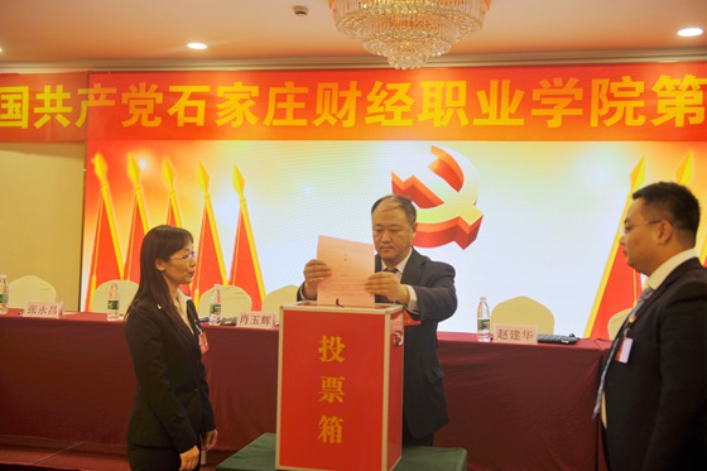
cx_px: 354
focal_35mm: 40
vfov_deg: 33.4
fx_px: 785
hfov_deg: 48.5
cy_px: 236
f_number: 3.5
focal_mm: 40
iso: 200
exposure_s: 1/50
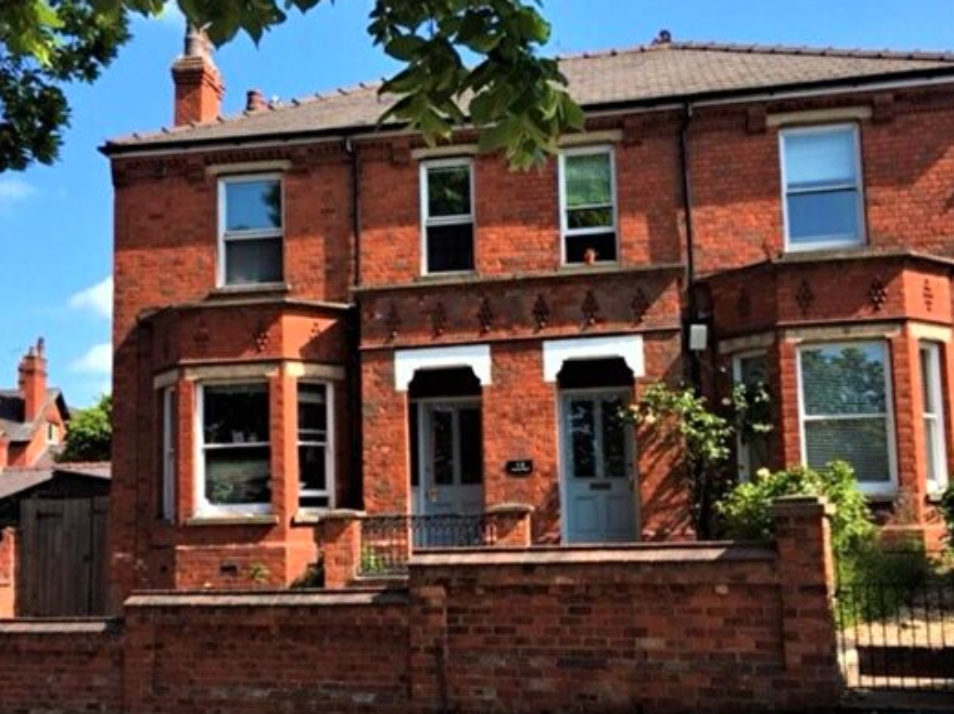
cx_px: 449
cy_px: 415
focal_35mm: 39
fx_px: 1074
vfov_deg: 36.7
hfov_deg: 47.9
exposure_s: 1/746
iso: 25
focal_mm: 4.15
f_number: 2.2
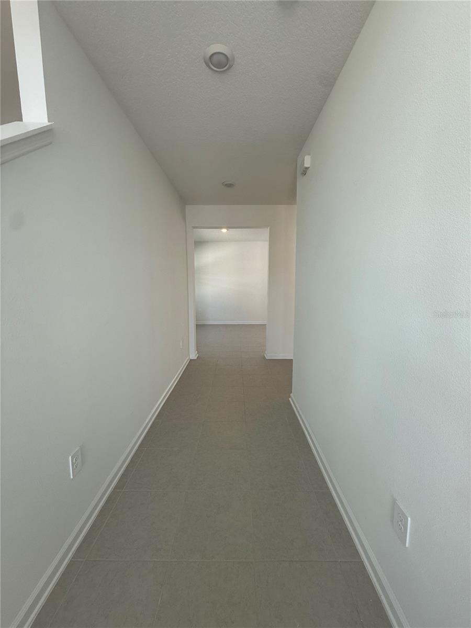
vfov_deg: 102.1
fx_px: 254
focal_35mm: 14
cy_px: 314
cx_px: 236
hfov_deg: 85.7
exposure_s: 1/120
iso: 64
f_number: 2.2
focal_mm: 2.22
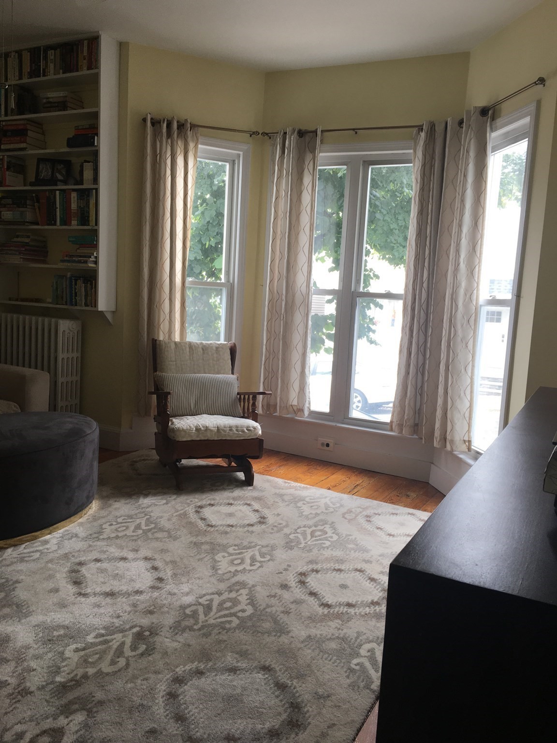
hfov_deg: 48.2
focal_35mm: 29
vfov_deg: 61.7
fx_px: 622
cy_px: 372
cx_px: 278
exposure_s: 1/40
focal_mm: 4.15
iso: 32
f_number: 2.2
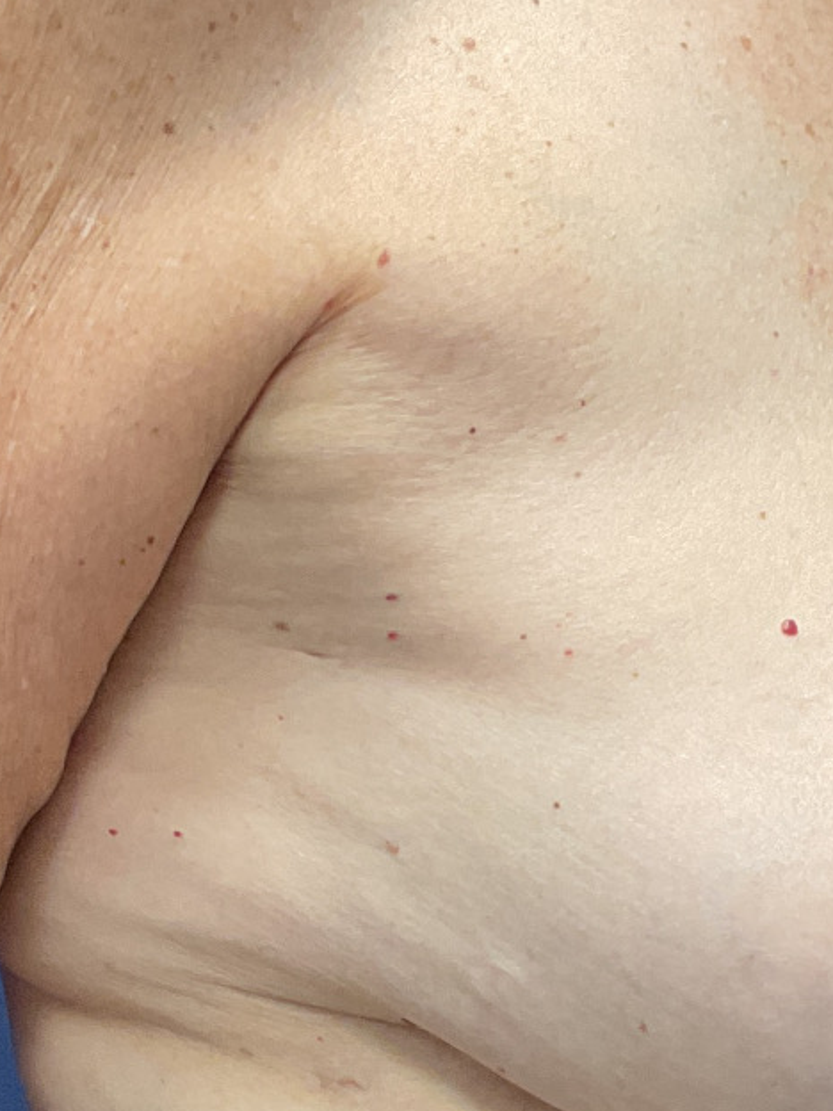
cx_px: 710
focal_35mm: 93
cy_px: 1223
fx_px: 2984
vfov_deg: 20.1
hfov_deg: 15.7
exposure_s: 1/60
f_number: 1.8
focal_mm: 3
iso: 64
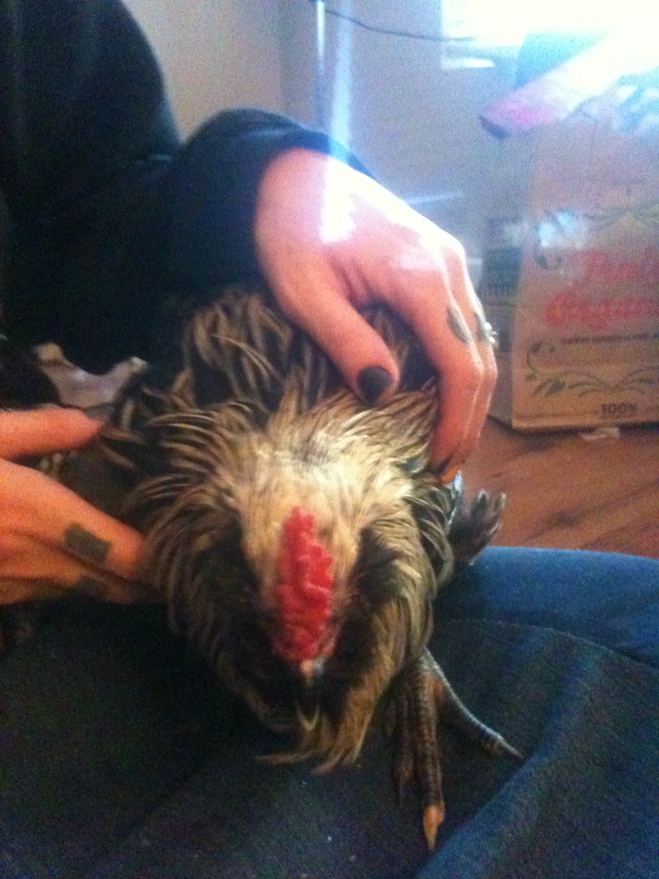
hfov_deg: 40.7
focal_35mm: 35
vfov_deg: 52.6
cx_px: 330
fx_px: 888
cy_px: 440
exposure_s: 1/10
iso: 1000
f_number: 2.8
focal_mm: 3.85
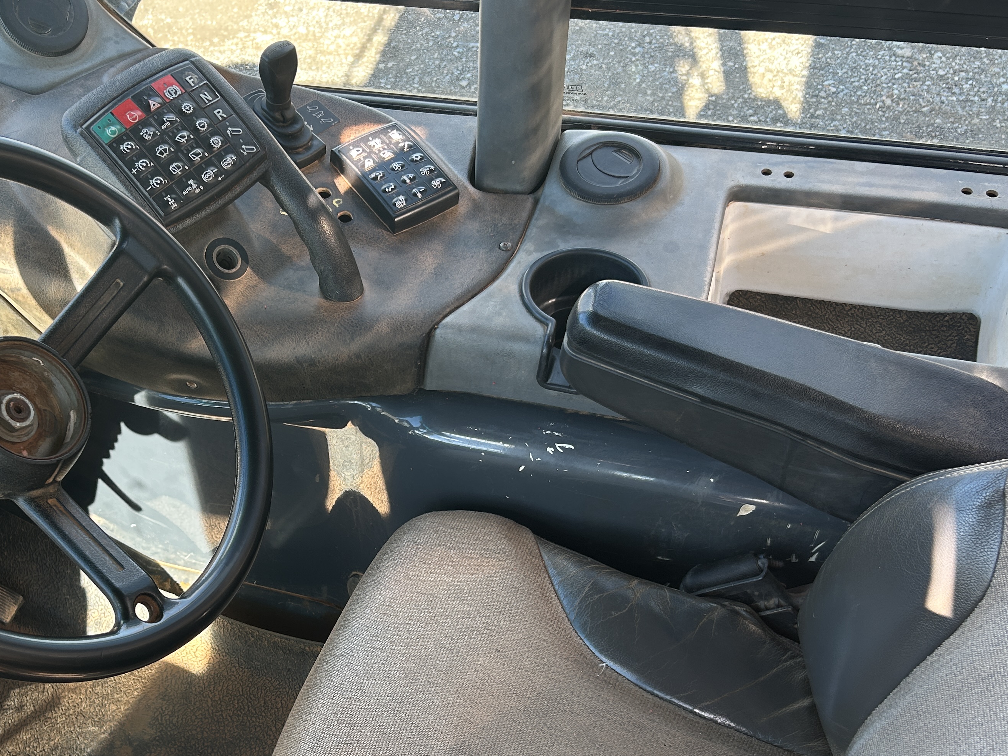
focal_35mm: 40
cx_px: 294
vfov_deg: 35.6
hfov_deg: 45.7
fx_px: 1165
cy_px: 501
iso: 32
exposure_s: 1/127
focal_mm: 5.7
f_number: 1.5
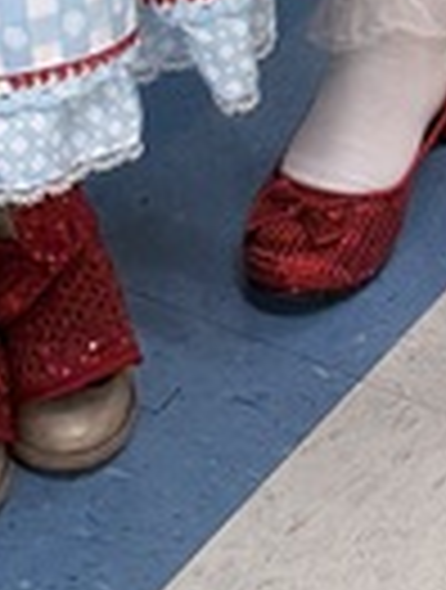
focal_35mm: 187
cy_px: -1270
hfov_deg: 7.9
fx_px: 3197
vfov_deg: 8.5
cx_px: 617
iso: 125
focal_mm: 6.76
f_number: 1.78
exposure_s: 1/120
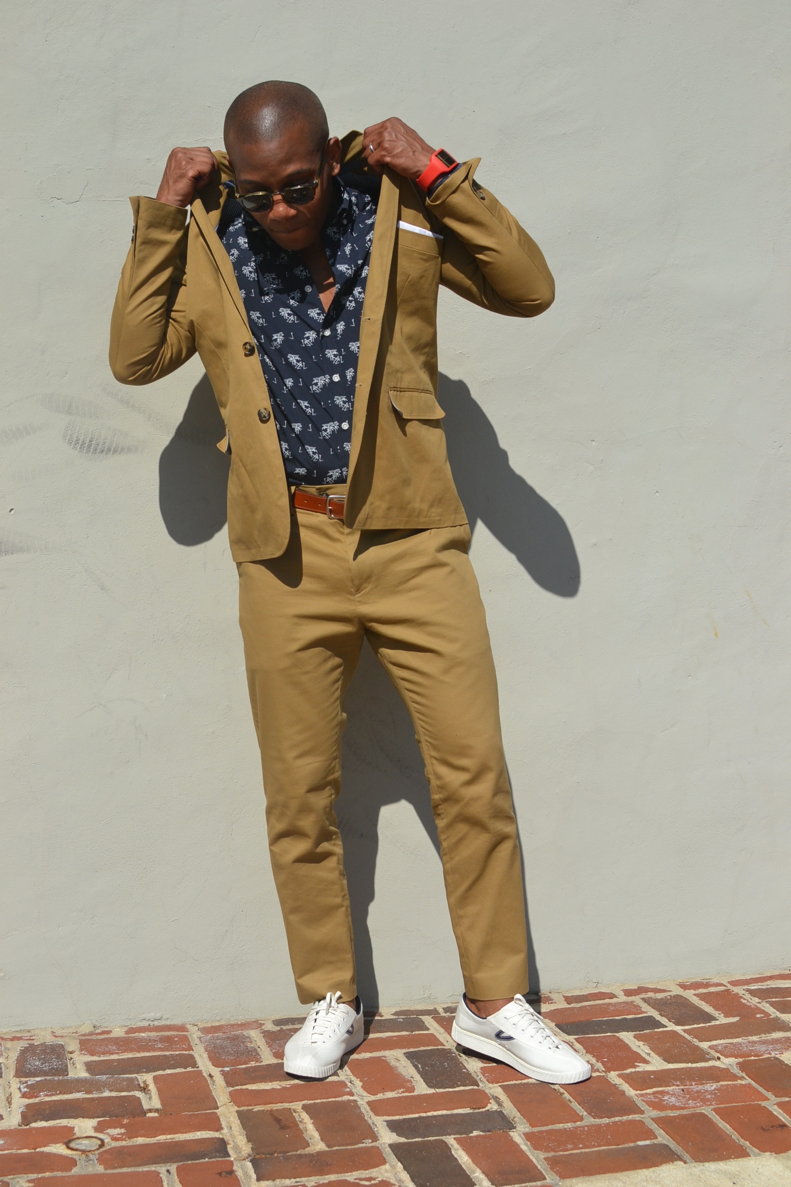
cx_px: 396
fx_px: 1730
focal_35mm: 52
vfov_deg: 37.9
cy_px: 594
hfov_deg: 25.8
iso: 400
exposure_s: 1/1600
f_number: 5.6
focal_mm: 35
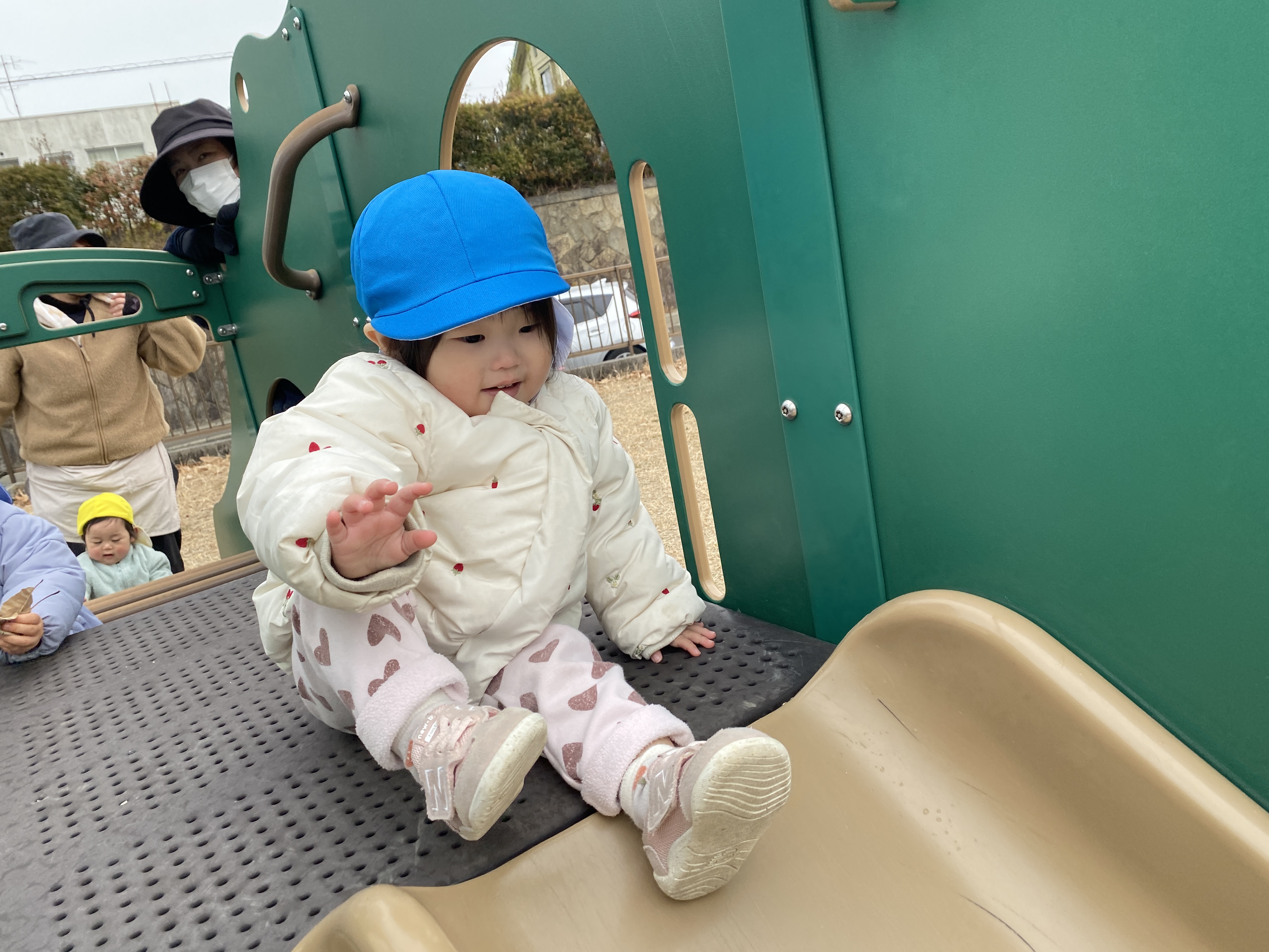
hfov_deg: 67.3
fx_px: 953
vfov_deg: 53.1
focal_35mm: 26
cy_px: 476
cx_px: 634
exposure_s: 1/504
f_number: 1.8
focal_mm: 4.25
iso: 32
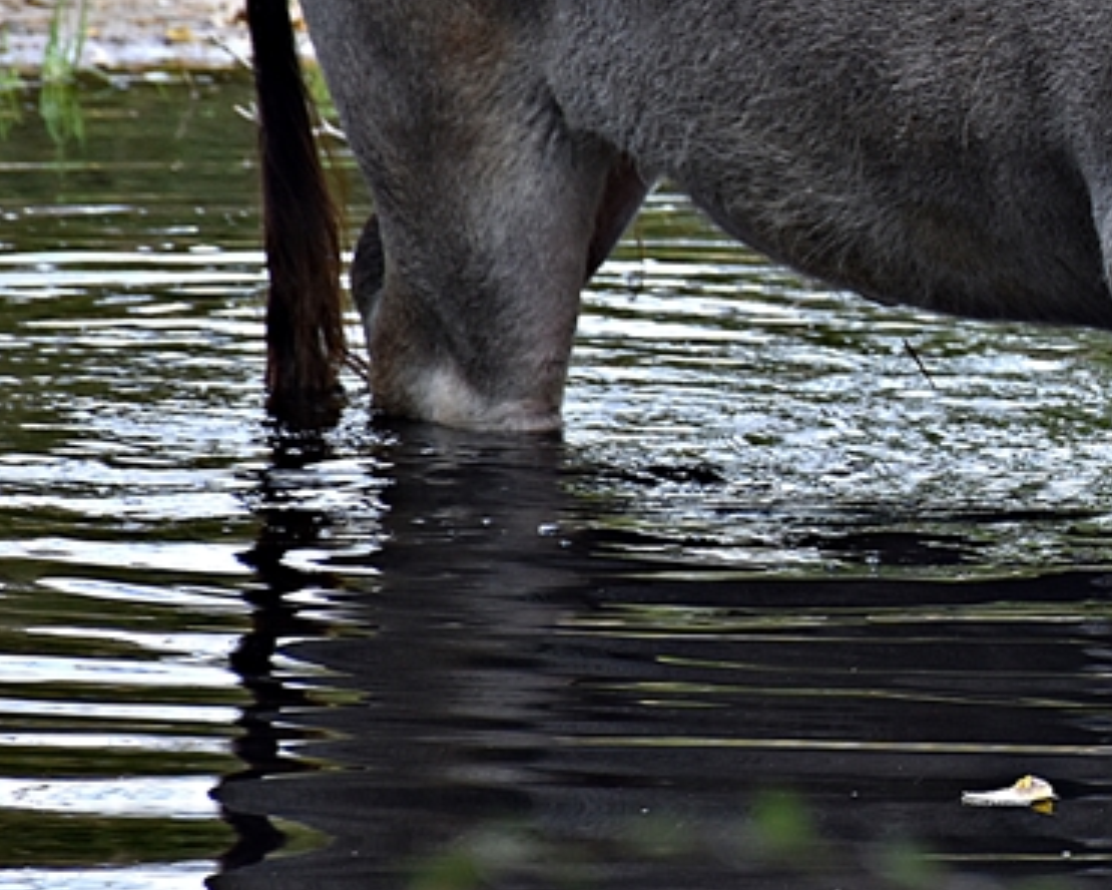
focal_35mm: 475
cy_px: 59
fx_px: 15633
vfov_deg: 3.3
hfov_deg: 4.1
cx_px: 1512
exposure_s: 1/320
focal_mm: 122
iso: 400
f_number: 5.6
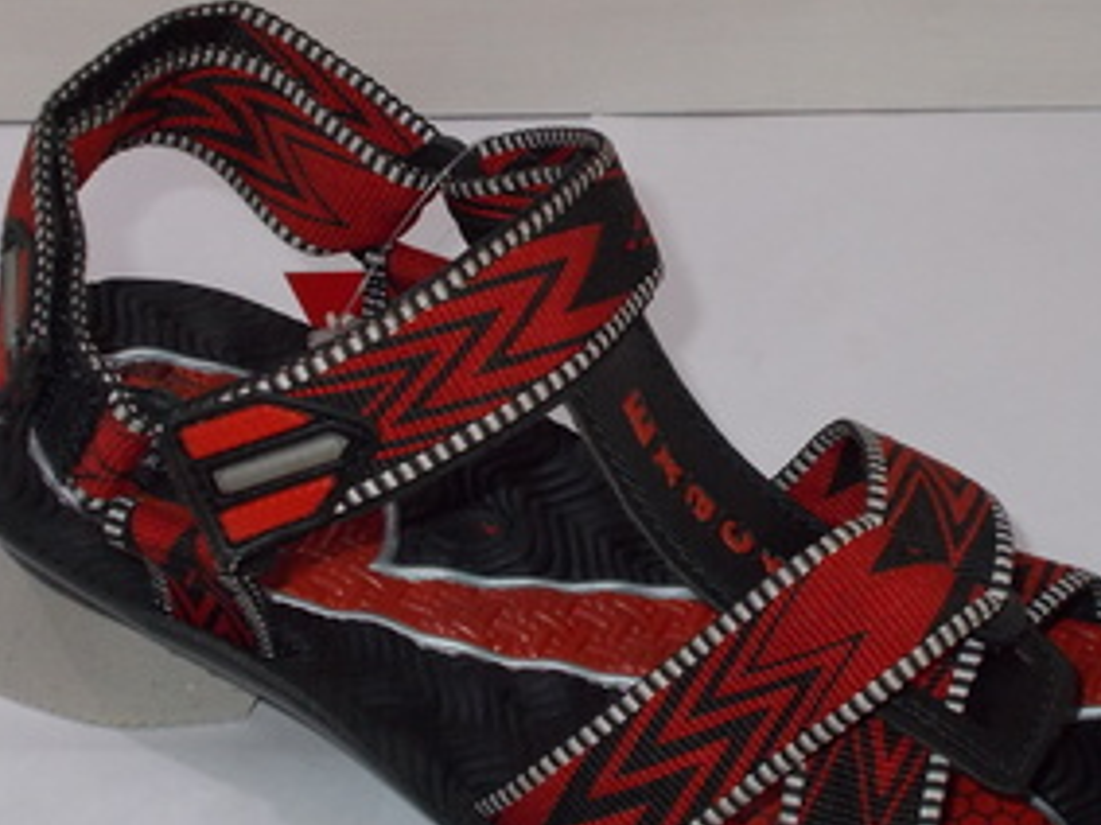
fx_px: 2194
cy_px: 379
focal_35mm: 69
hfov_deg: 28.1
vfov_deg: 21.3
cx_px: 650
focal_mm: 6.9
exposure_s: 1/30
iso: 200
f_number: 3.9
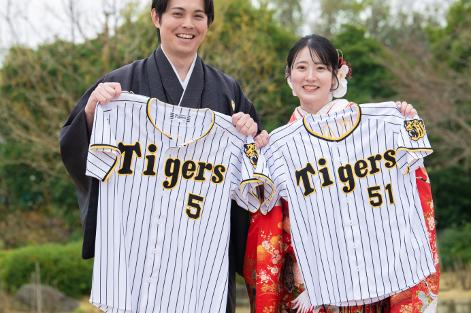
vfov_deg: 9.7
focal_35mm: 141
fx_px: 1843
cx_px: 250
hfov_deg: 14.6
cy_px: 142
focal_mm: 122
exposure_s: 1/200
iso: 250
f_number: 6.3
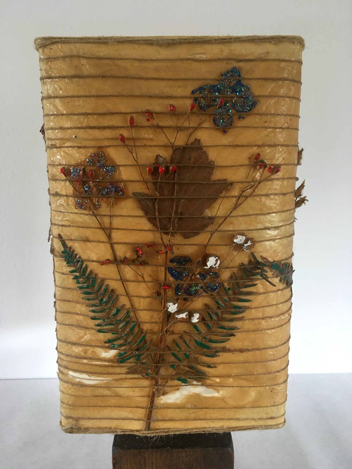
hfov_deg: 48.2
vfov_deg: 61.7
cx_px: 176
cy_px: 234
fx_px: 393
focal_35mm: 29
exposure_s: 1/33
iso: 125
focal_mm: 4.15
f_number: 2.2
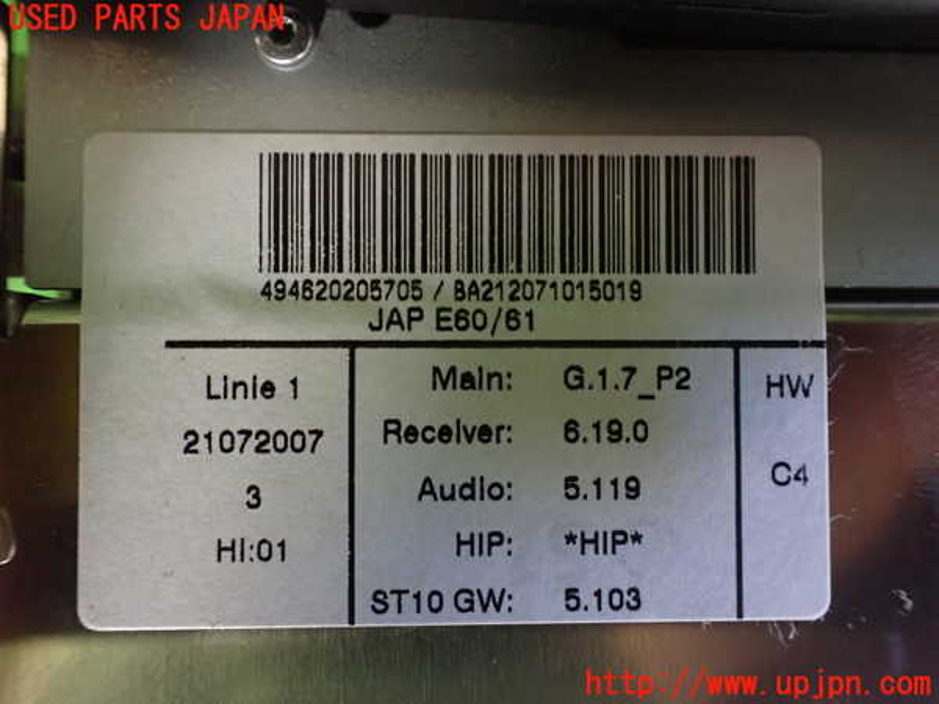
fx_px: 814
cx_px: 470
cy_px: 352
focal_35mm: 30
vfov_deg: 46.8
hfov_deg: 60.0
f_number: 2.3
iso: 1250
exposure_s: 1/30
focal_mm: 5.4
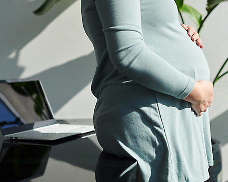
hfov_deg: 29.1
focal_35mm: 65
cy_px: 81
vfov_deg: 23.5
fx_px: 438
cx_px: 133
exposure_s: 1/2000
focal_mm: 50
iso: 250
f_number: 3.2
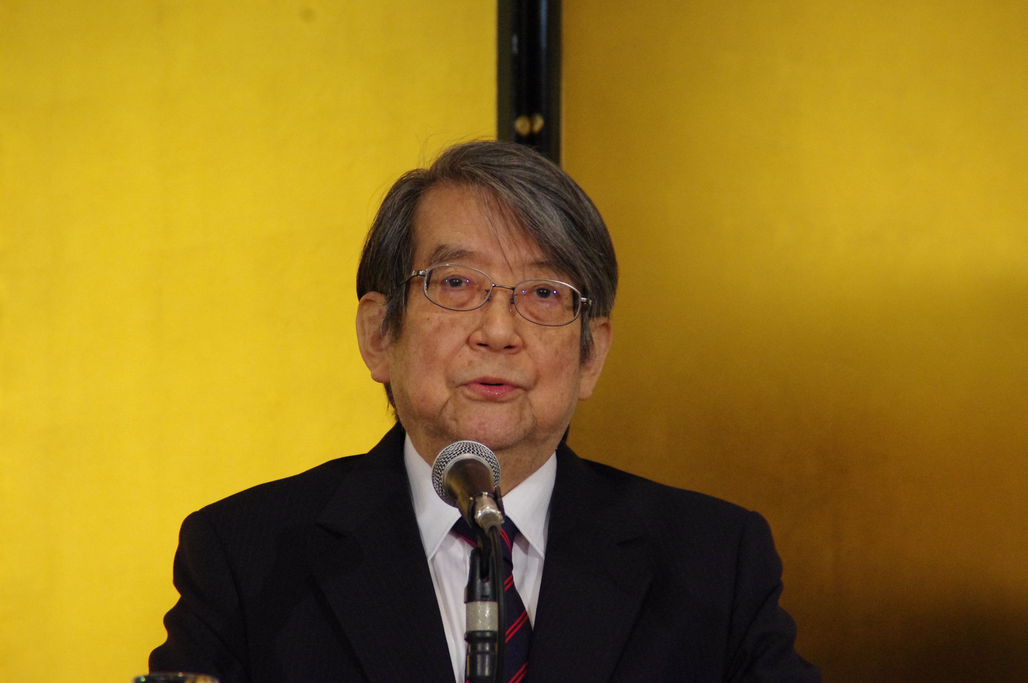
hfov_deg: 6.9
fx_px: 8556
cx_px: 514
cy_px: 342
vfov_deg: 4.6
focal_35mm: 300
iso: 3200
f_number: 6.3
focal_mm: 200
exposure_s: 1/160
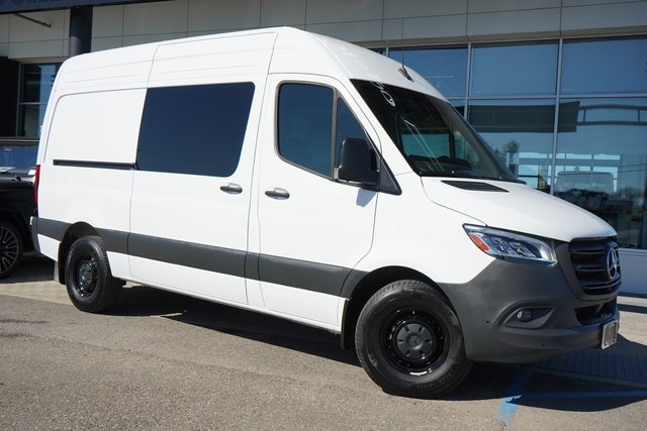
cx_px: 324
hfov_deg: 55.8
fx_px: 611
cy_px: 216
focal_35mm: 34
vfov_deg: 38.9
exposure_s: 1/2500
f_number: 9
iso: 1000
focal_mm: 34
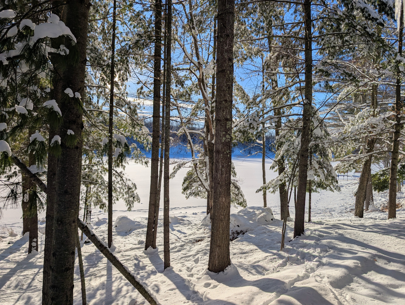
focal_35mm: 24
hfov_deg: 71.5
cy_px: 152
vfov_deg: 56.9
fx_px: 281
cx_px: 202
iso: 22
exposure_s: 1/2786
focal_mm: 6.9
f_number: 1.68
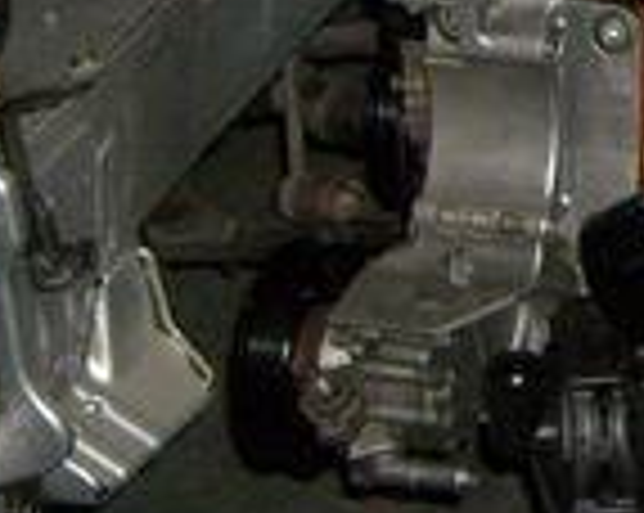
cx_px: 1085
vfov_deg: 9.9
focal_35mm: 153
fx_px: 2912
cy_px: -76
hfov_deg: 11.8
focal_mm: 5.8
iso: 100
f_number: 2.8
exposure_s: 1/45
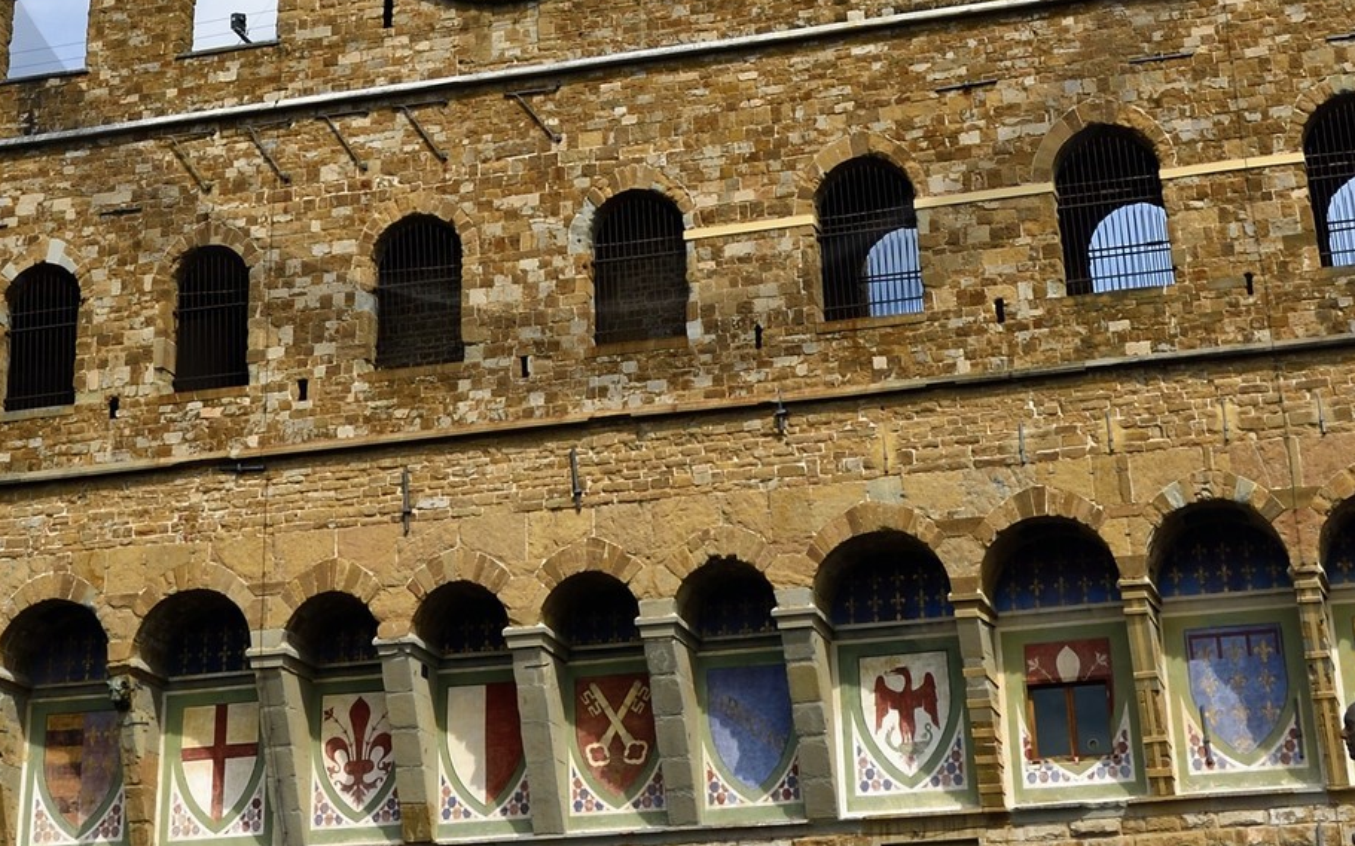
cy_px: -301
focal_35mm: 78
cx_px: 558
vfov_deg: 15.8
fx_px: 2880
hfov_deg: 26.4
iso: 200
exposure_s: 1/250
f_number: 14
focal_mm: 29
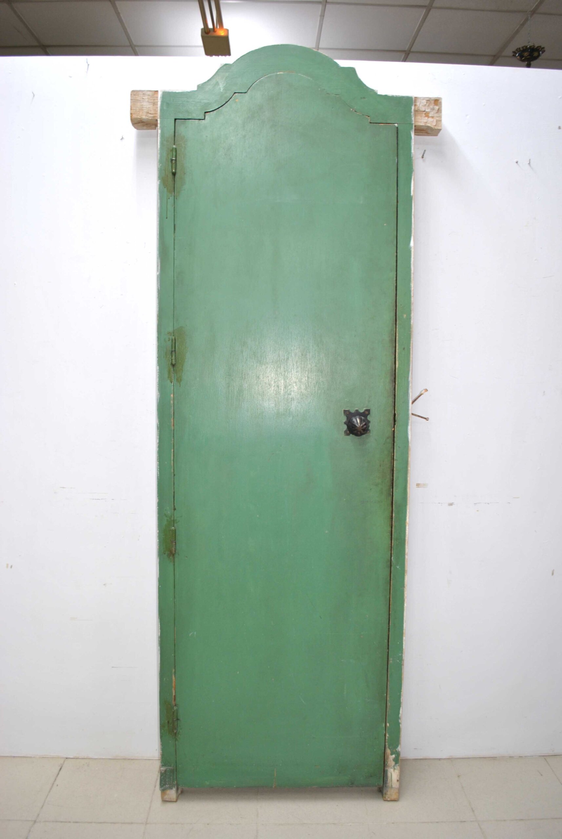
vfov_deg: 67.3
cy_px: 420
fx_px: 630
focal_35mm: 27
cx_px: 281
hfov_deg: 48.1
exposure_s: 1/20
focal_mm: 18
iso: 200
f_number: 3.5
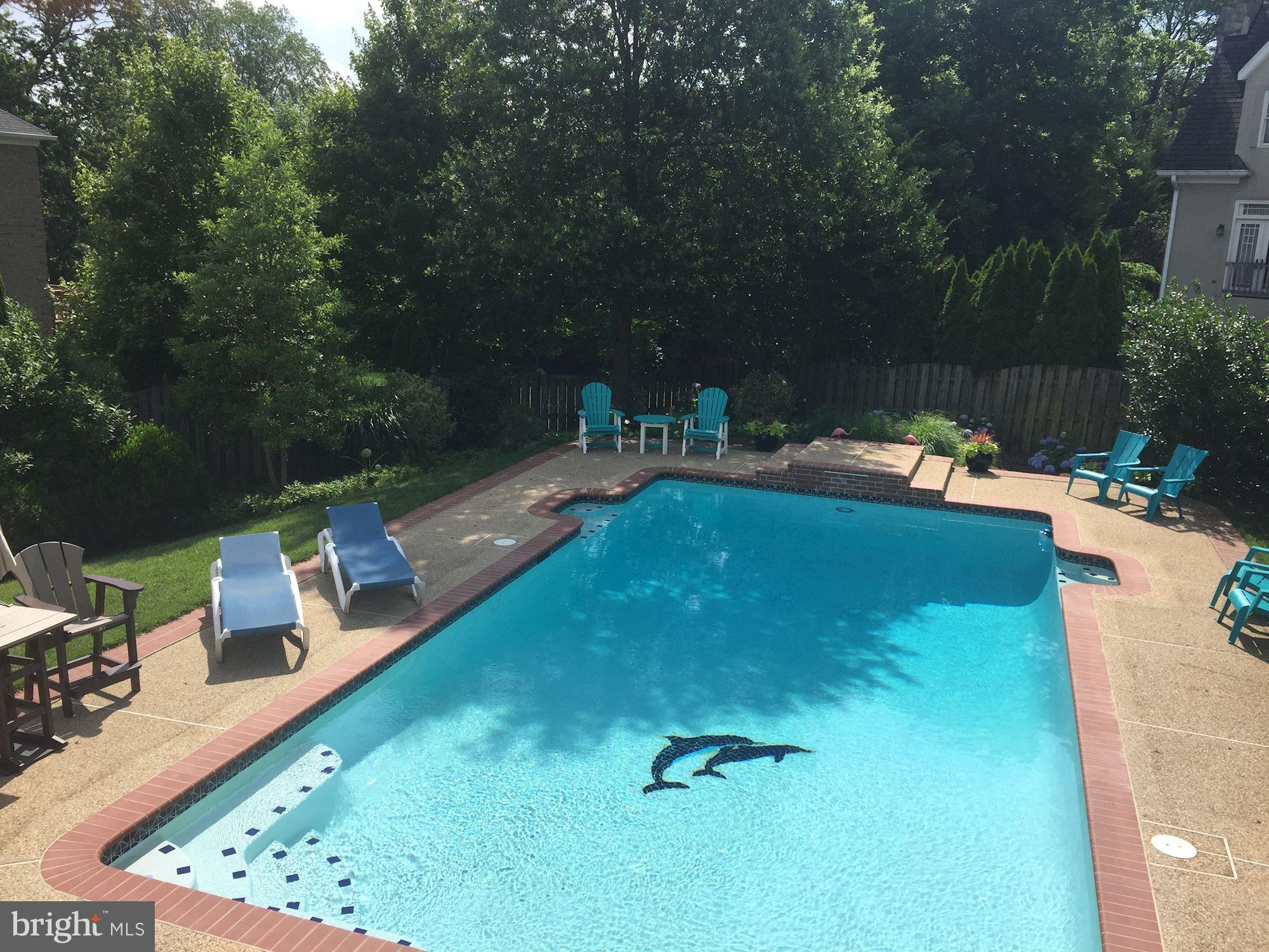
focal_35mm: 29
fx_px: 1063
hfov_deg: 61.7
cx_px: 634
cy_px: 476
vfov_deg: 48.2
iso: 32
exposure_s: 1/1883
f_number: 2.2
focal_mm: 4.15
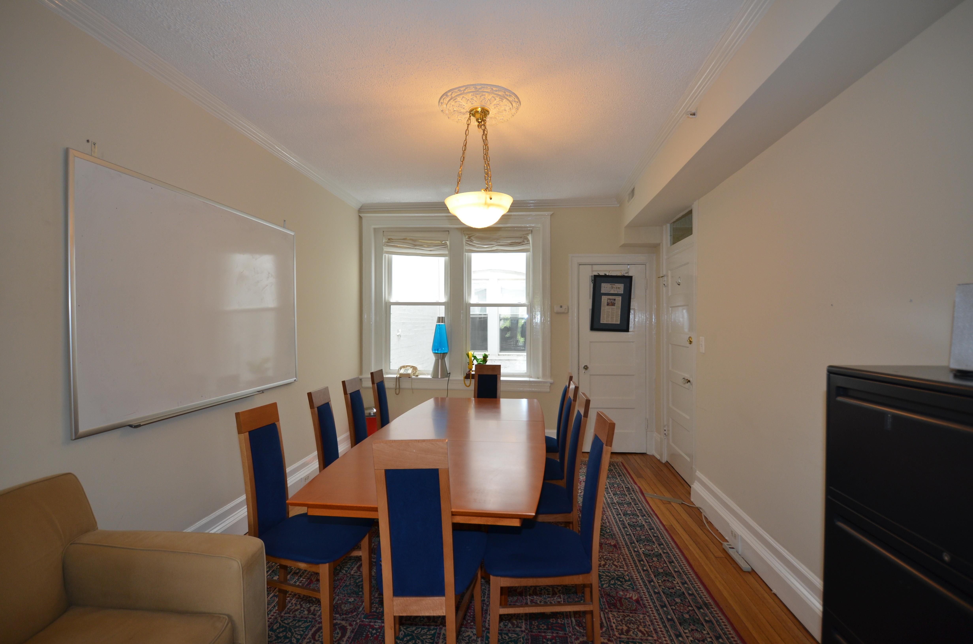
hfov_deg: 95.1
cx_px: 486
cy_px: 322
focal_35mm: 16
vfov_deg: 71.8
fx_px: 445
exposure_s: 1/60
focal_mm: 11
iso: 280
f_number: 4
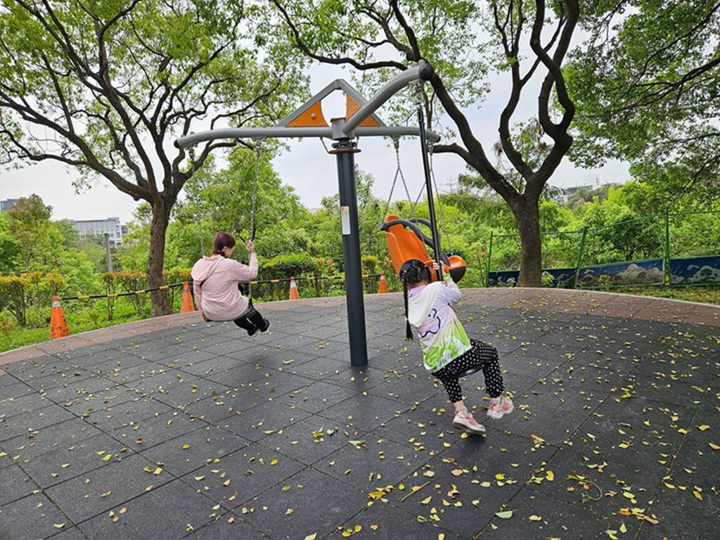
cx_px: 360
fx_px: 478
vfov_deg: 58.9
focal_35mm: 23
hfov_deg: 73.9
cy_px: 270
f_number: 1.8
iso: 25
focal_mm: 5.4
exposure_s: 1/483
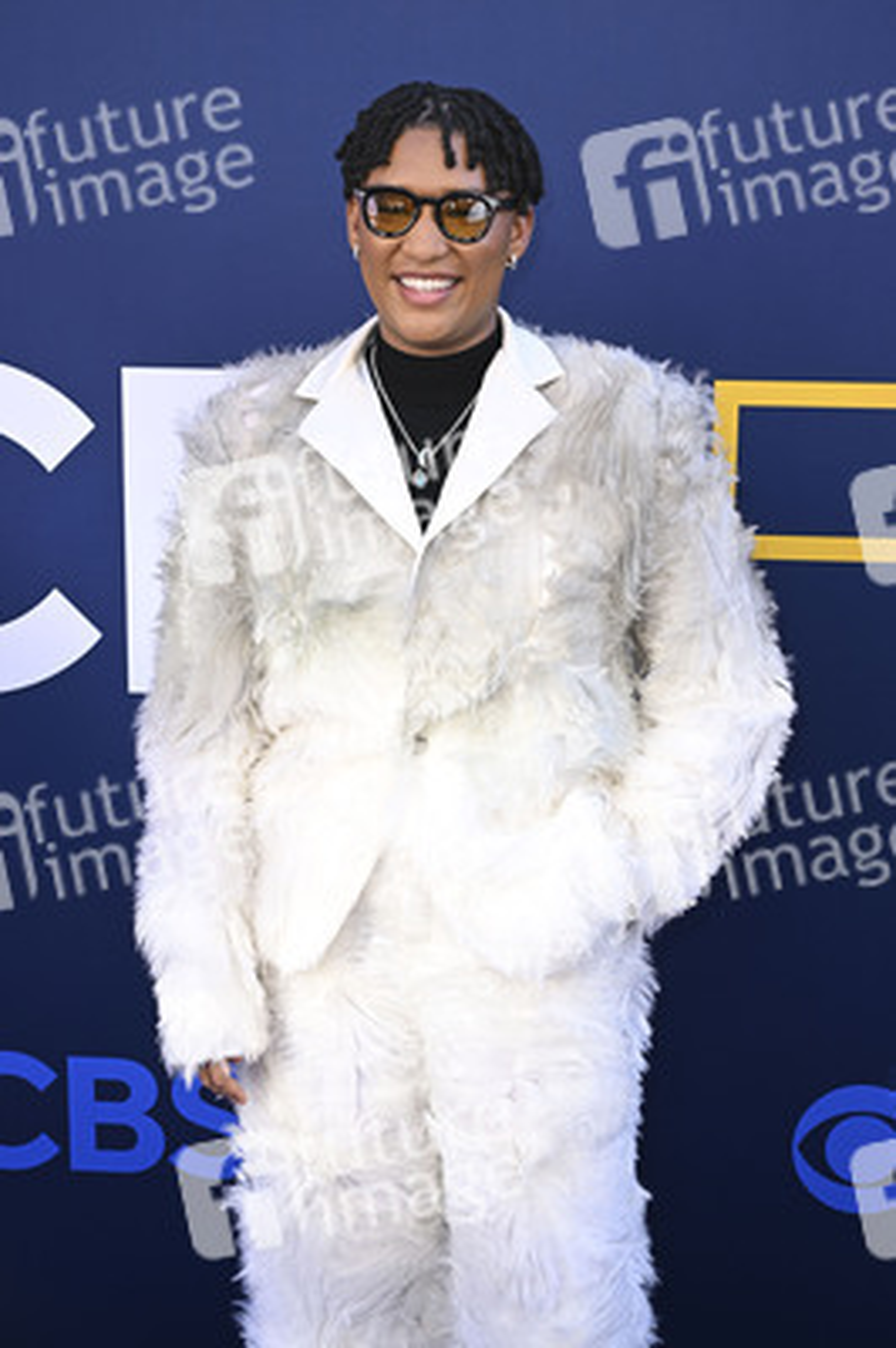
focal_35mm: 56
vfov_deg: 35.7
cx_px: 448
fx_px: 2094
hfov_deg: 24.2
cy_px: 674
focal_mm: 56
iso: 320
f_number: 5.6
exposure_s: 1/200
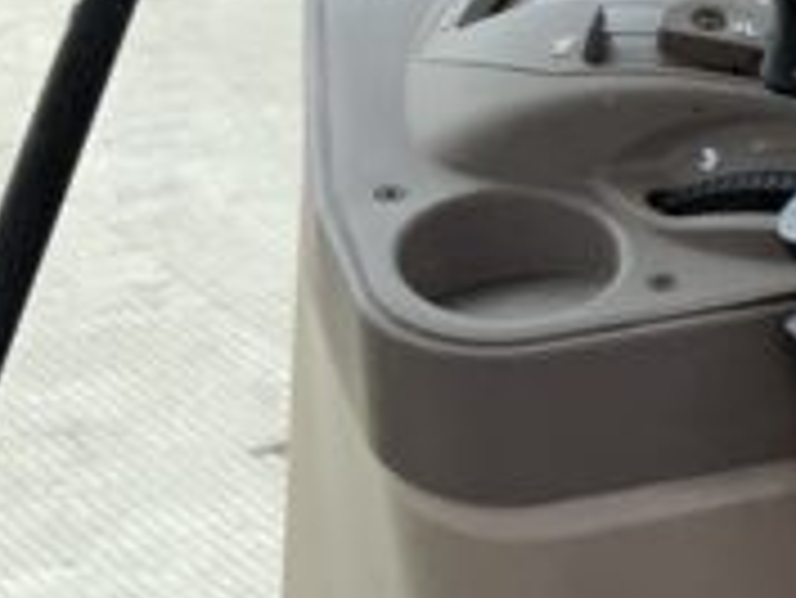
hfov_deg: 10.1
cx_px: 1988
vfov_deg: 8.8
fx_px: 3866
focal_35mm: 168
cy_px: 184
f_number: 1.8
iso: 16
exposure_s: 1/122
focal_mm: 3
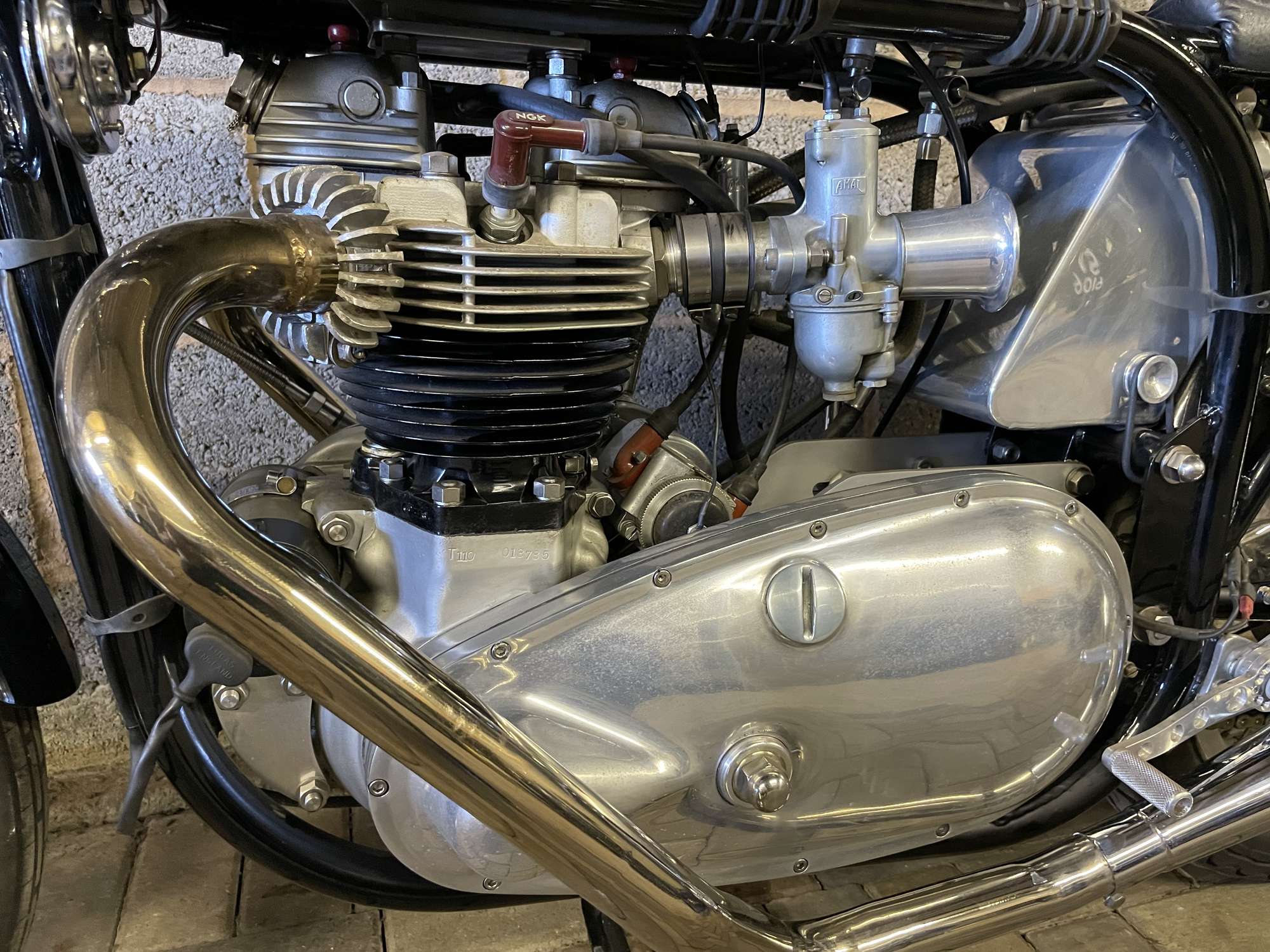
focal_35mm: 26
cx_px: 635
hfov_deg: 67.3
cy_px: 476
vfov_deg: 53.1
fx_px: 954
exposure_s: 1/33
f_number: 1.6
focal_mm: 4.2
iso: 500
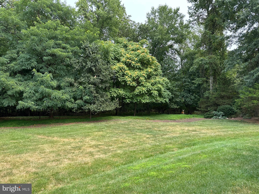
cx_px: 130
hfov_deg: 71.6
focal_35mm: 24
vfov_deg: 56.8
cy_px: 97
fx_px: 180
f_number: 1.78
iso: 80
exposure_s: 1/734
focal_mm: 6.86
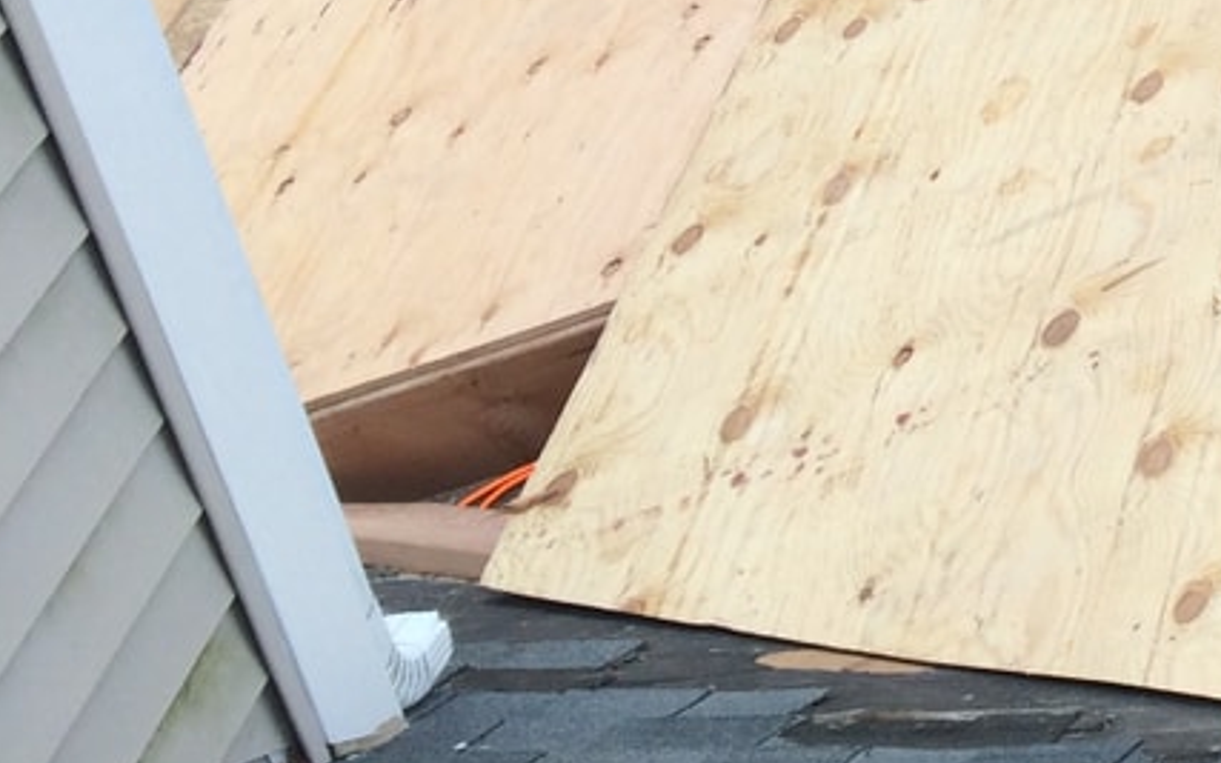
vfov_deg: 13.0
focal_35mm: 96
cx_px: 1883
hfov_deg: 18.8
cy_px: -354
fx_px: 3195
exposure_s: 1/477
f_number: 2.2
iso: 32
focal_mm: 4.15
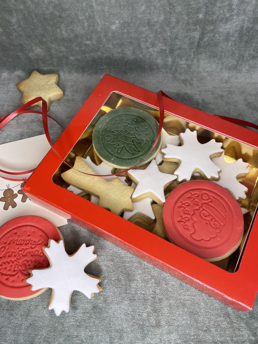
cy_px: 172
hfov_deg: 53.1
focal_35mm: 26
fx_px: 258
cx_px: 129
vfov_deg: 67.3
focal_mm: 4.2
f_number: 1.6
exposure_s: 1/100
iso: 80
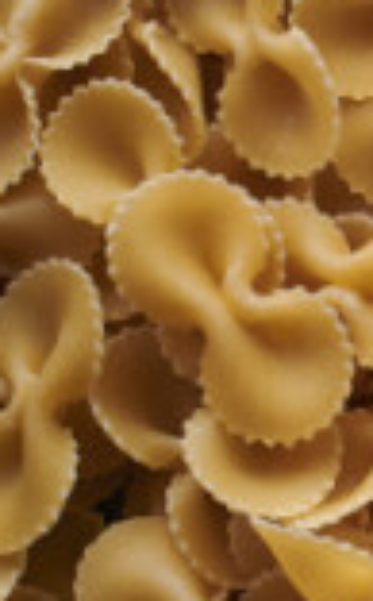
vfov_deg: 8.0
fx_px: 4277
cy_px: 15
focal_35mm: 262
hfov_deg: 4.6
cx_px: 1488
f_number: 8
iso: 160
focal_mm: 50
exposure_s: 1/100
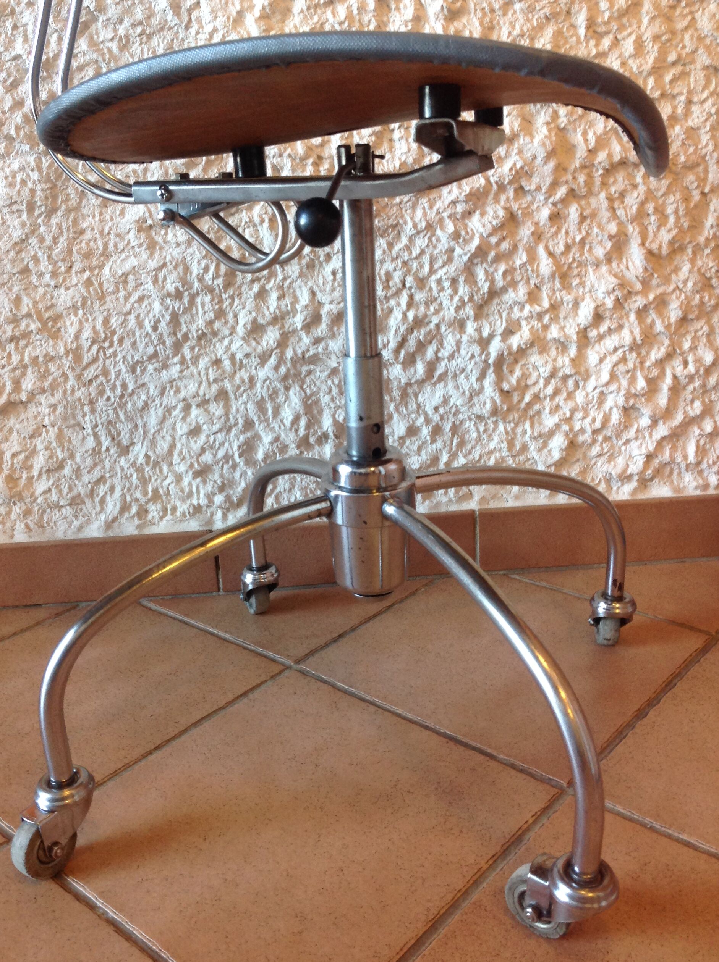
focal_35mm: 36
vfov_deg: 51.4
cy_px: 471
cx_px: 351
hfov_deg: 39.6
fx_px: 1000
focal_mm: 4.28
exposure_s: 1/15
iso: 125
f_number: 2.4
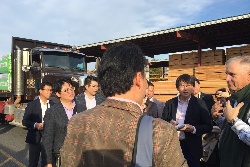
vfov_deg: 42.3
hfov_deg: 60.3
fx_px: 215
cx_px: 122
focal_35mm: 31
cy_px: 88
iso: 32
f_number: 2.2
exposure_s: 1/1199
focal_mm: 4.15
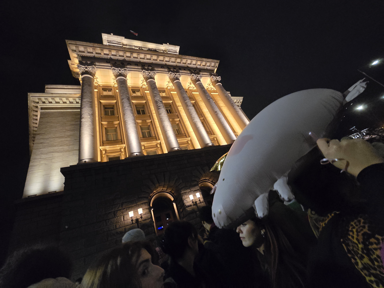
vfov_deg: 89.9
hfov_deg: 106.2
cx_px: 192
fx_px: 144
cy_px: 144
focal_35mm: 13
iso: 1600
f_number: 2.2
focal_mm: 2.2
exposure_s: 1/50
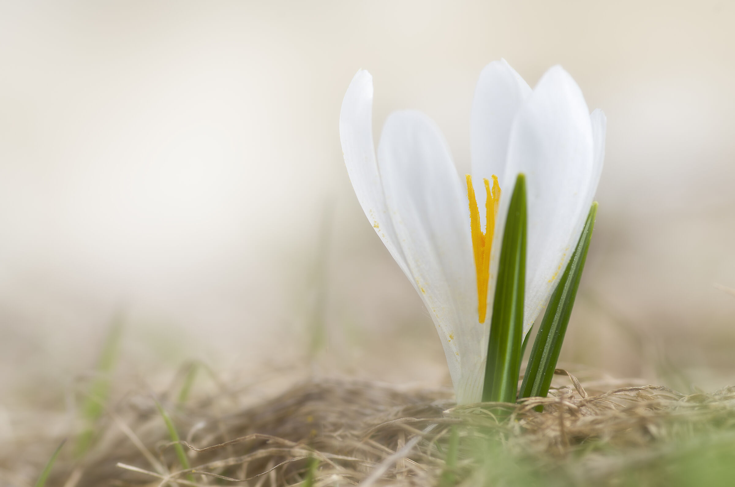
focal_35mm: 150
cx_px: 368
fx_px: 3056
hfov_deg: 13.7
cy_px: 244
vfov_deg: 9.1
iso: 100
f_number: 5.6
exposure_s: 1/250
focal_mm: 100
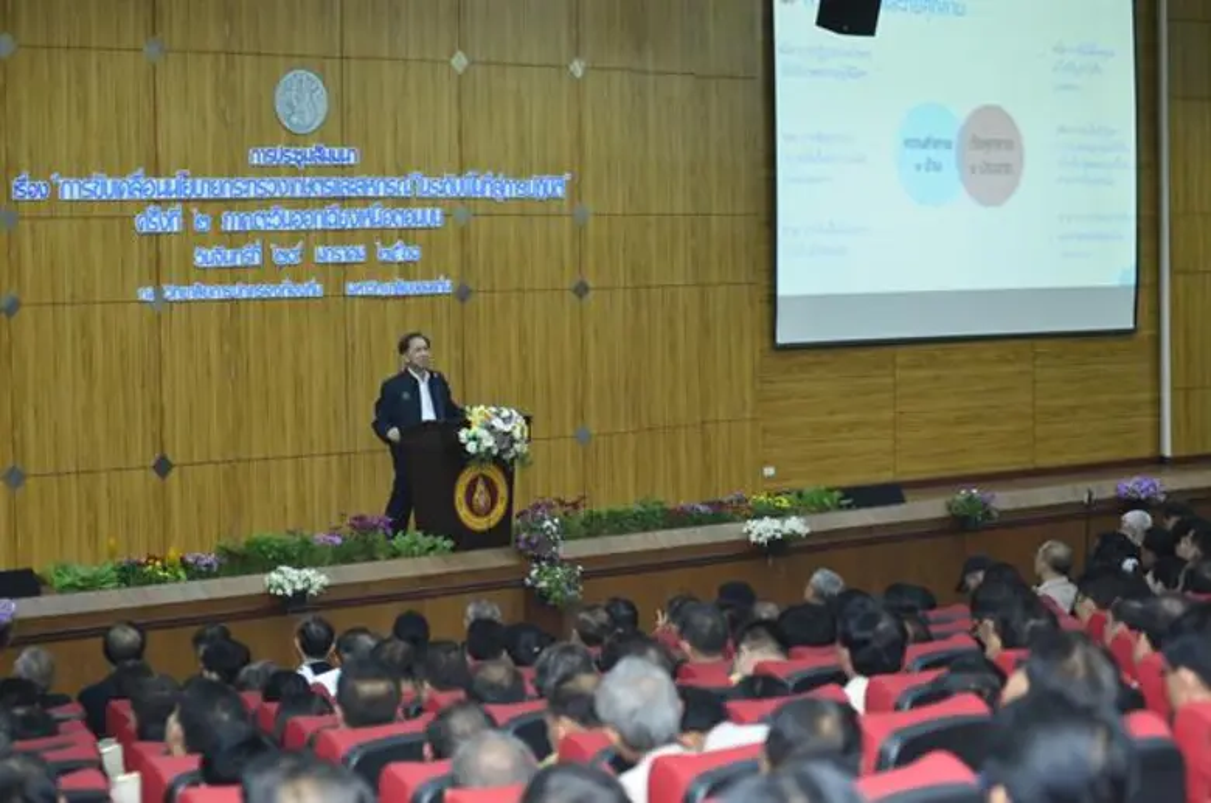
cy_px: 402
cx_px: 606
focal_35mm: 80
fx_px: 2686
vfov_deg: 17.0
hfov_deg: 25.4
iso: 3200
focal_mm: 80
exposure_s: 1/160
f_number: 3.5
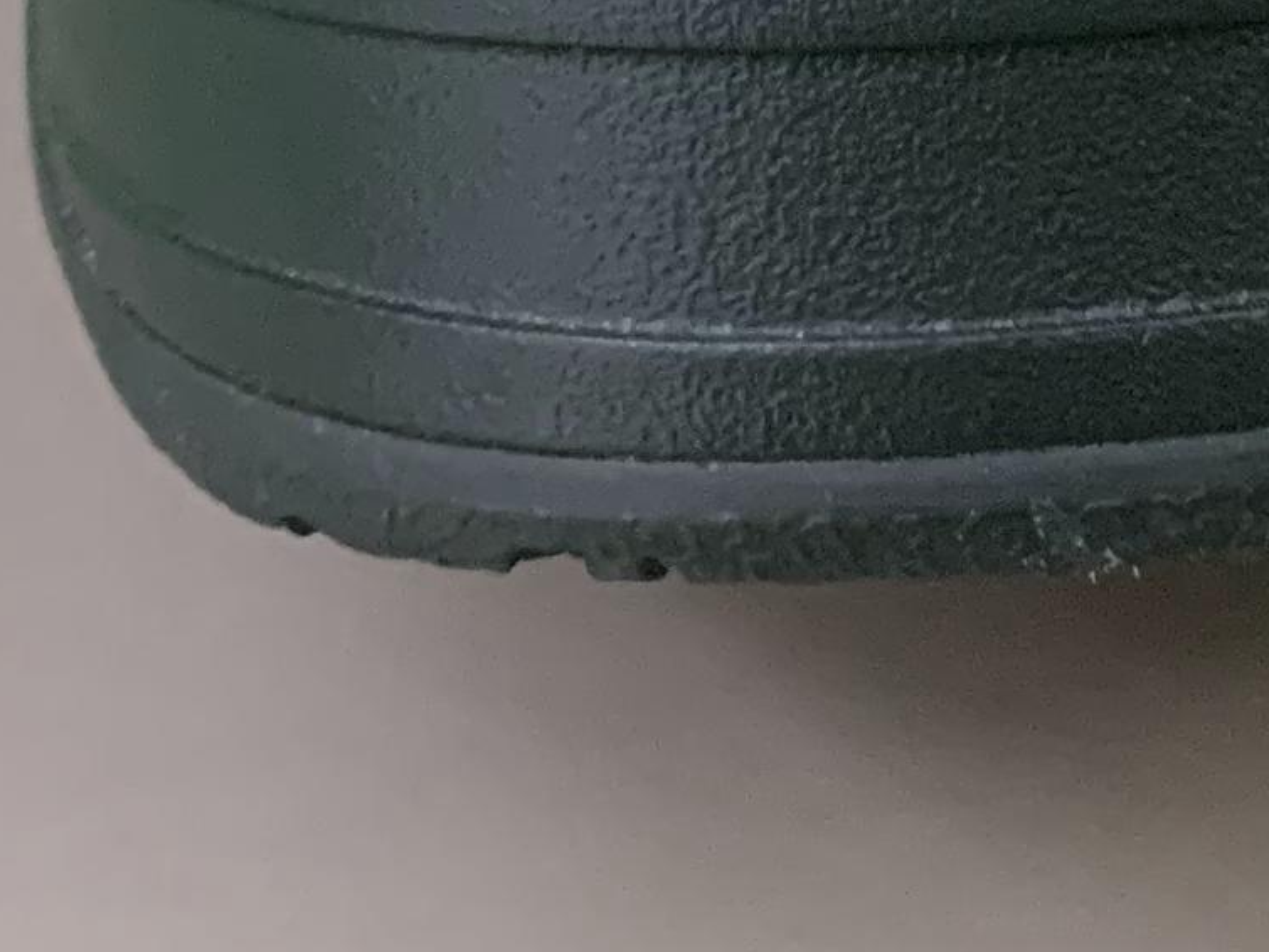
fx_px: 5097
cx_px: 2090
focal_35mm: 139
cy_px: -1013
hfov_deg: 13.1
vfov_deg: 9.8
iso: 400
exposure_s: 1/59
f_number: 1.8
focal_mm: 4.25
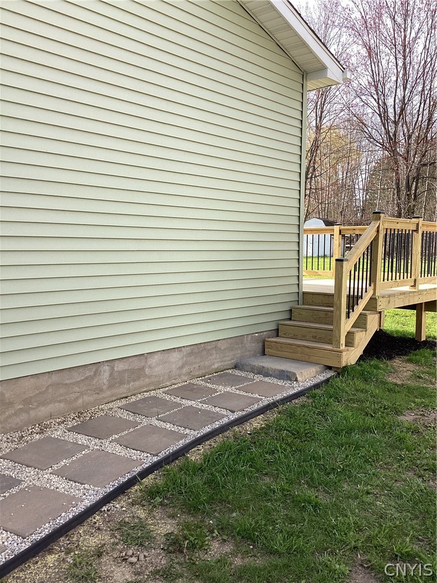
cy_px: 292
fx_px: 522
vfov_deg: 58.4
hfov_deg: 45.4
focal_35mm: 31
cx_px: 218
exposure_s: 1/330
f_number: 2.4
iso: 25
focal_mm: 3.3
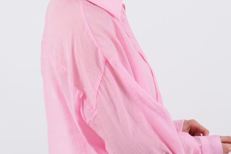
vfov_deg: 11.0
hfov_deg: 16.4
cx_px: 108
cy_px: 72
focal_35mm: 125
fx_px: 802
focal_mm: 58
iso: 125
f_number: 7.1
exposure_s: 1/160
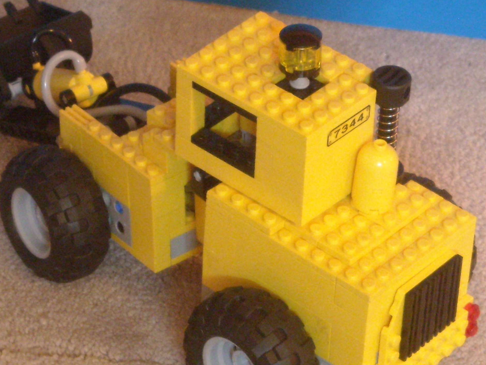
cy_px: 151
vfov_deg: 8.1
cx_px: 236
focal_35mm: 183
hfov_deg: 10.8
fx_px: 2569
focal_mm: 17.1
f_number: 4.7
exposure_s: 1/3
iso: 800
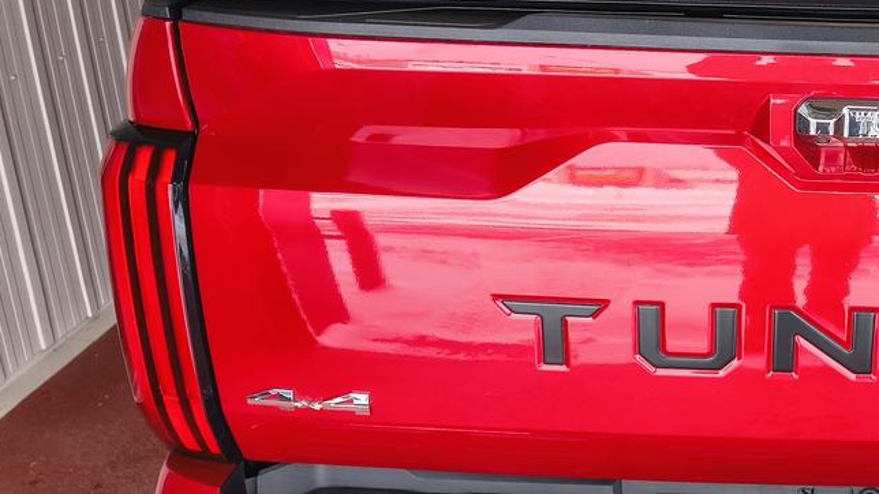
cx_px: 789
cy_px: 157
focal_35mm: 52
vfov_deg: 22.9
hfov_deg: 37.3
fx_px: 1212
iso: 100
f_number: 1.8
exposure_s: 1/277
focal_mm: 5.56
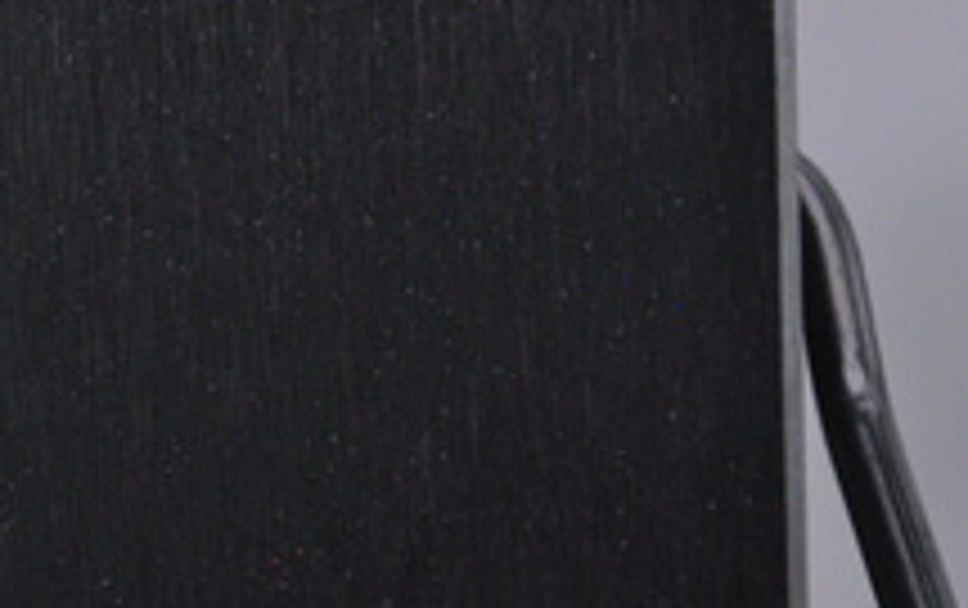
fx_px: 8851
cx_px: 126
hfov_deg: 6.2
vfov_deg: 3.9
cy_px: 65
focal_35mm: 335
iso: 3200
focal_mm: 105
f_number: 9.5
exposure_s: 1/125
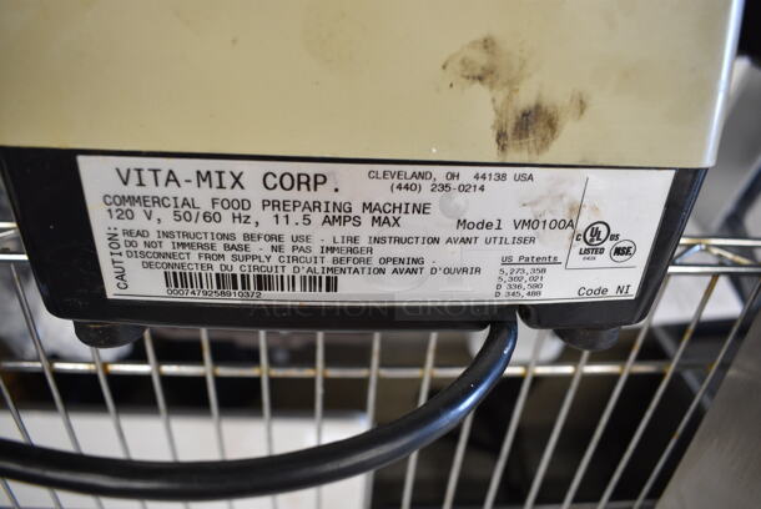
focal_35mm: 27
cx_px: 380
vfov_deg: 48.0
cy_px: 254
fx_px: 571
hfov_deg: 67.3
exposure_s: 1/60
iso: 800
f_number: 5
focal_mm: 18
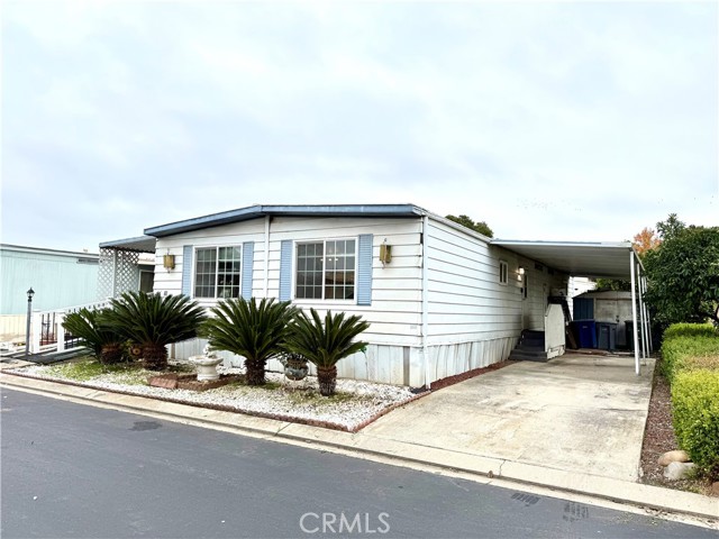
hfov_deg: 71.6
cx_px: 360
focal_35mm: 24
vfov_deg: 56.8
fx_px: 498
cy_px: 270
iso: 80
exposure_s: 1/450
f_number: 1.78
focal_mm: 6.76
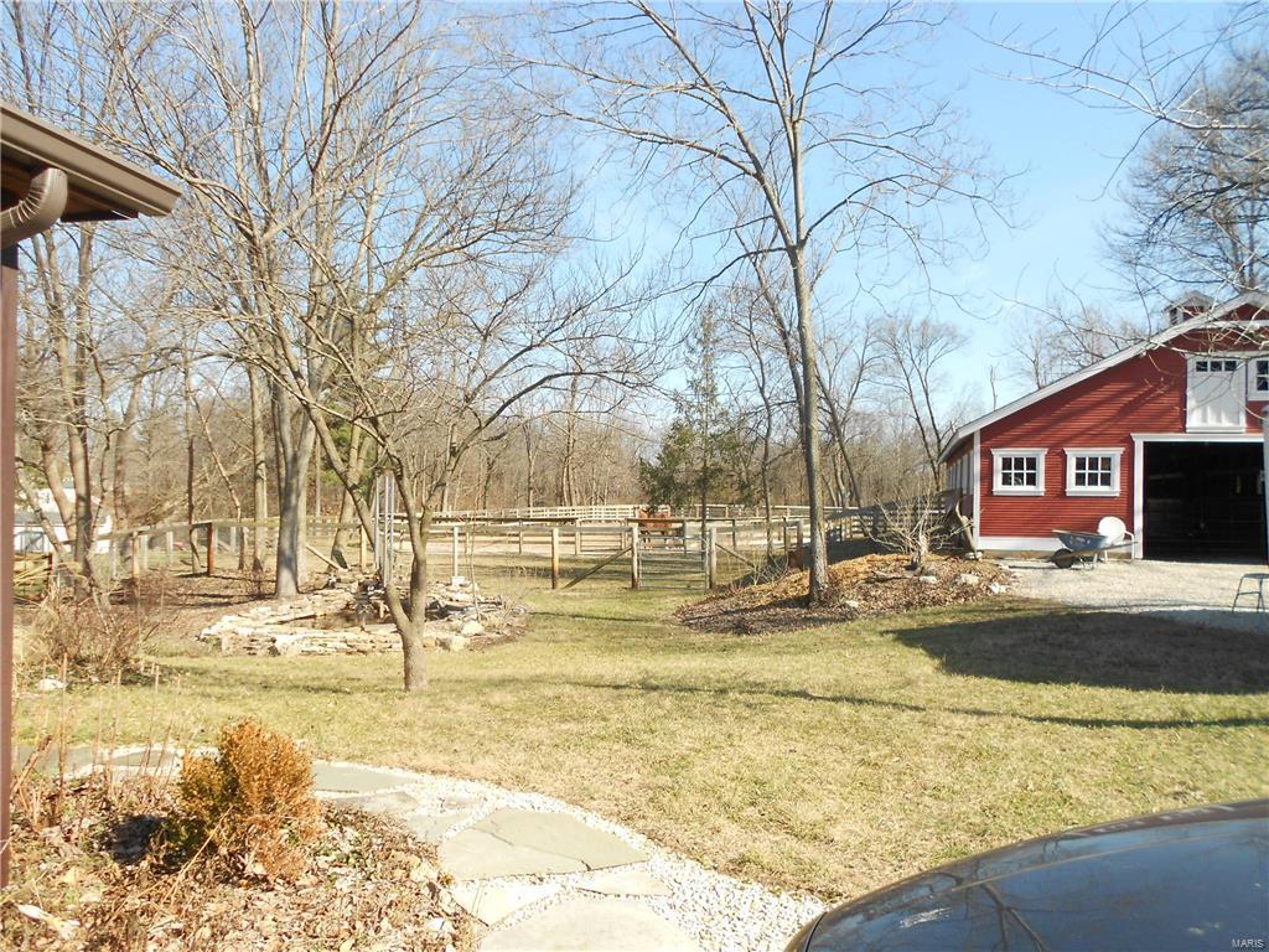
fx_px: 953
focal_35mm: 26
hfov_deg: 67.3
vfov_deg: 53.1
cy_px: 476
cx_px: 634
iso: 80
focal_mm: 4.6
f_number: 3.2
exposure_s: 1/400
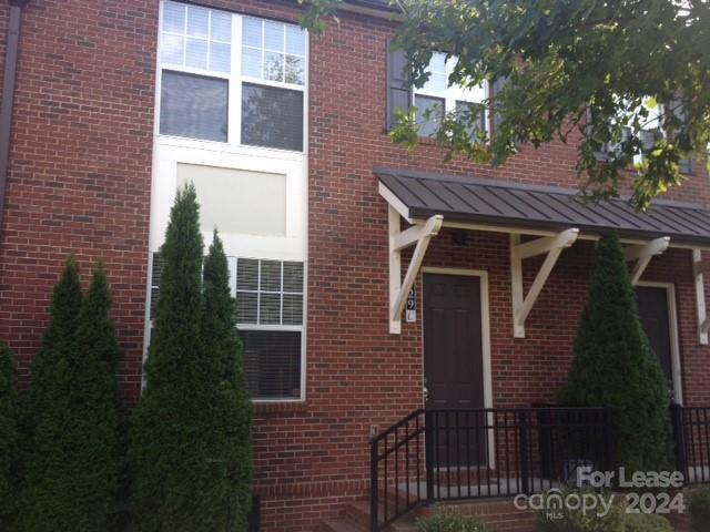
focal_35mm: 35
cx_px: 355
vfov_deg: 40.7
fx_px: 718
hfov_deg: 52.6
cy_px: 266
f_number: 2.4
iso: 64
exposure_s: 1/222
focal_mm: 4.28
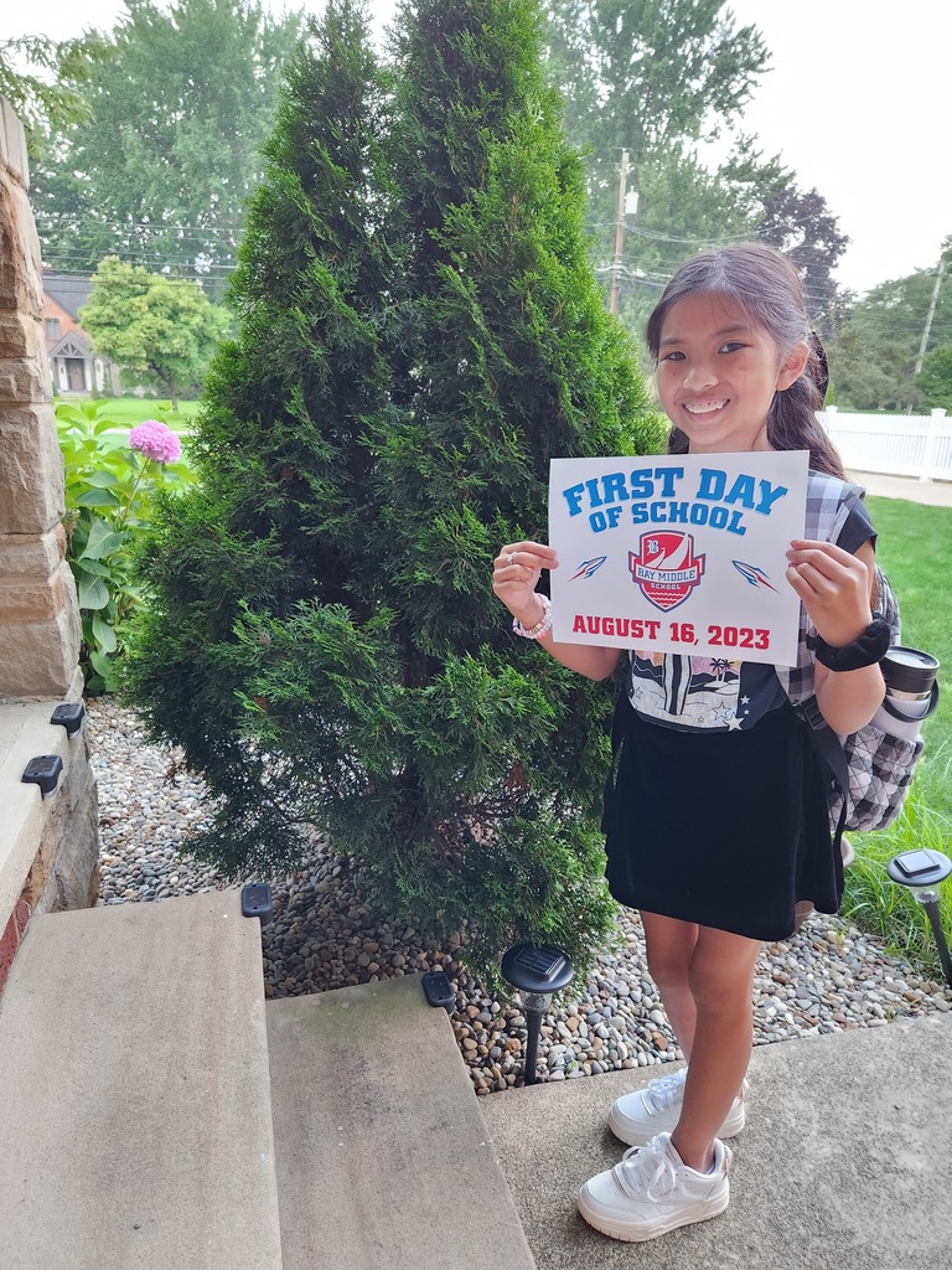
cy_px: 635
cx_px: 476
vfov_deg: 73.9
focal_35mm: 23
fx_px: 843
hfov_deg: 58.9
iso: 800
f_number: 1.8
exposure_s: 1/60
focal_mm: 5.4
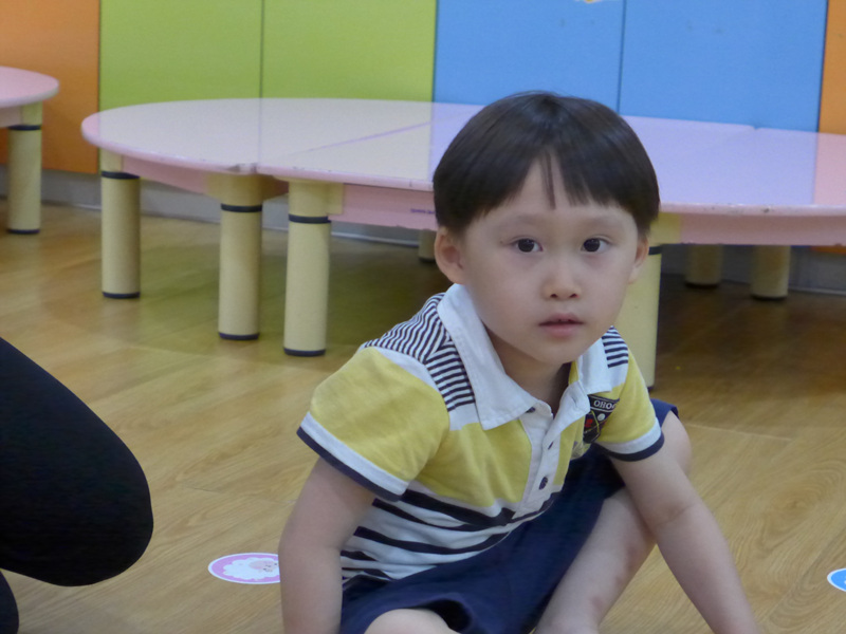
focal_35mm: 90
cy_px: 317
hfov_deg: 21.8
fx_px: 2200
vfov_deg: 16.4
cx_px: 423
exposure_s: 1/500
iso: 1600
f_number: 2.3
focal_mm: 17.7
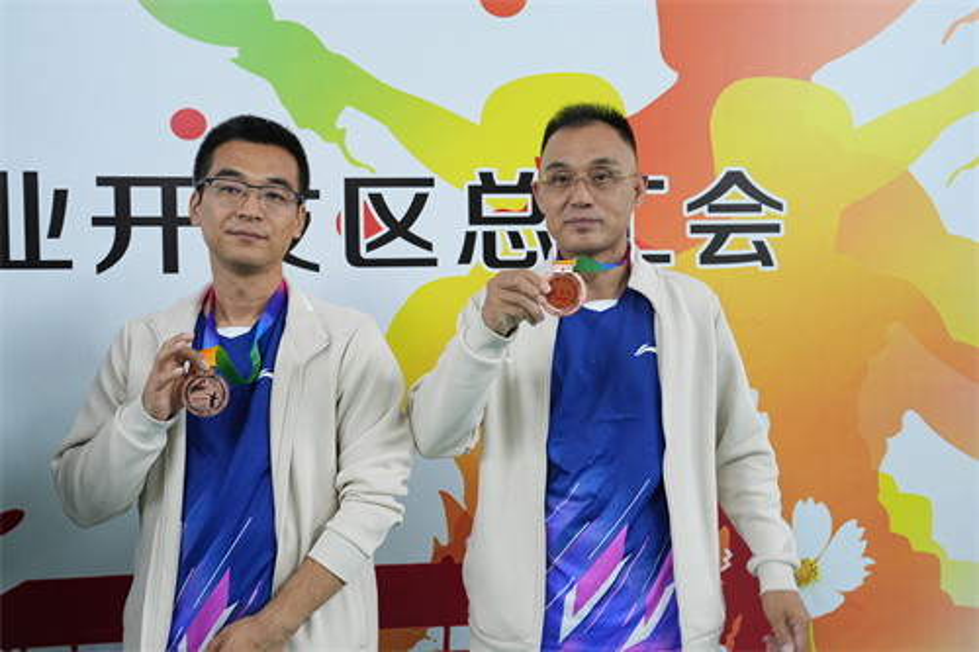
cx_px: 490
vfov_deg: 37.8
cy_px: 326
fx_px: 951
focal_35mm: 35
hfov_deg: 54.5
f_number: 5.6
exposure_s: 1/100
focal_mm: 35
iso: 2500
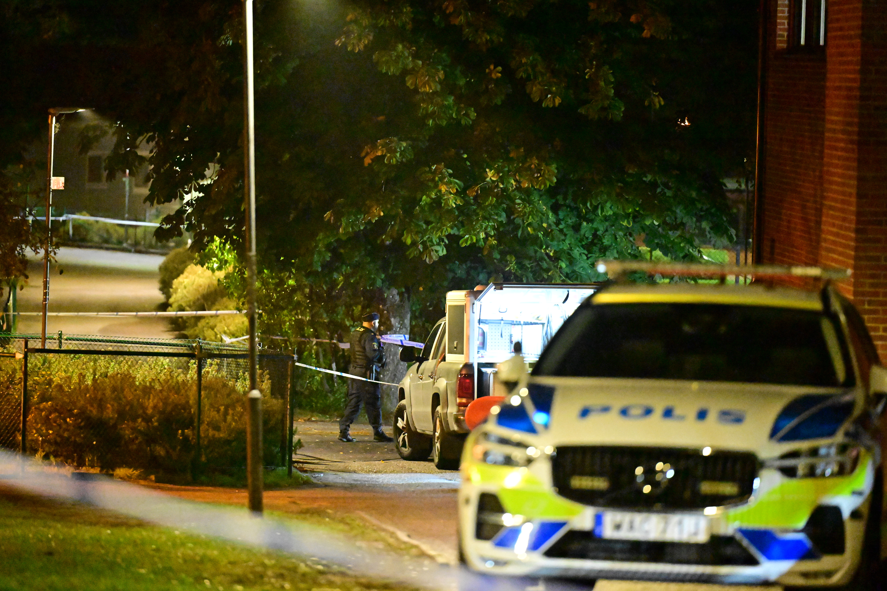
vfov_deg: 6.9
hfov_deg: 10.3
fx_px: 4927
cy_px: 296
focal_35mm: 200
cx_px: 444
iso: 25600
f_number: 2.8
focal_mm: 200
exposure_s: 1/100
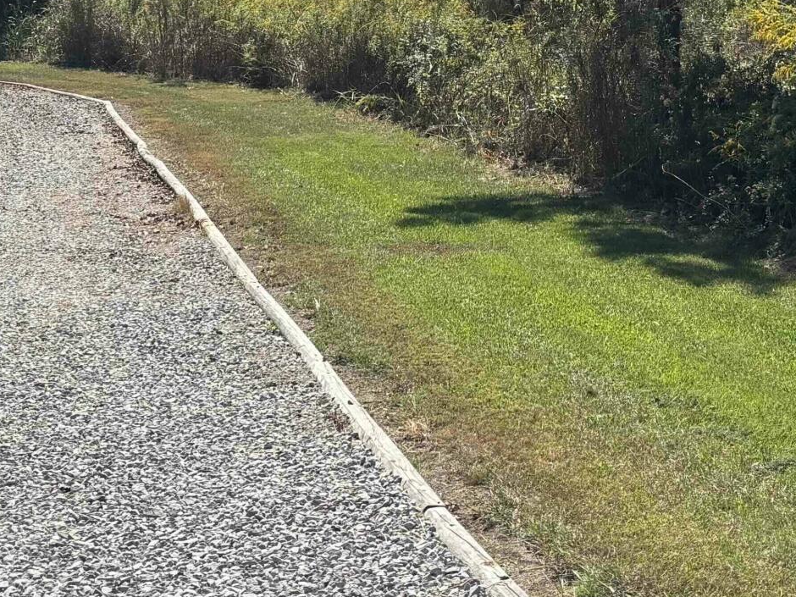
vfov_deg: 17.0
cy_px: -113
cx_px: 474
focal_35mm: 83
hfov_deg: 23.5
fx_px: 1909
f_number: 1.6
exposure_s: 1/3311
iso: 50
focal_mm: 5.96
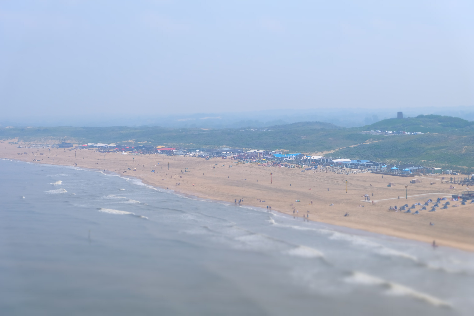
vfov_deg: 18.2
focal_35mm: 75
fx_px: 987
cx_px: 237
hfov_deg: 27.0
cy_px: 158
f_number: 5.6
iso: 200
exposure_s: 1/1400
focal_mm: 50
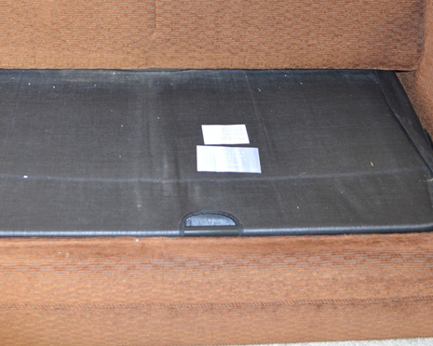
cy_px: 71
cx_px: 163
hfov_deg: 37.8
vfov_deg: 30.1
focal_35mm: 49
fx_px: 628
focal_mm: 18
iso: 1800
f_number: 3.5
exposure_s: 1/60
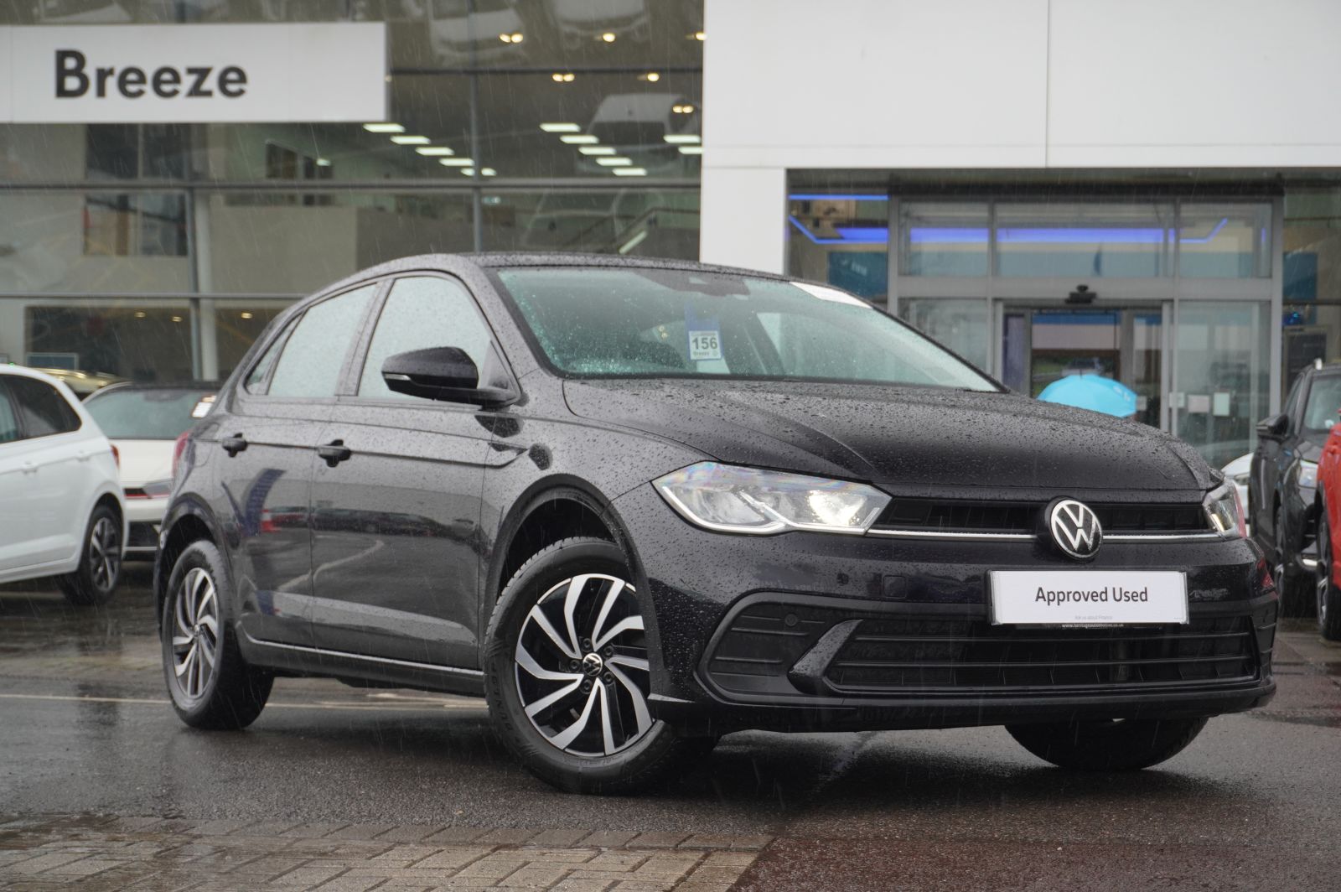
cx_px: 670
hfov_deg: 30.5
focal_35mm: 66
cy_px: 446
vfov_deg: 20.6
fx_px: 2456
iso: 500
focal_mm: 44
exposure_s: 1/160
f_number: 5.6
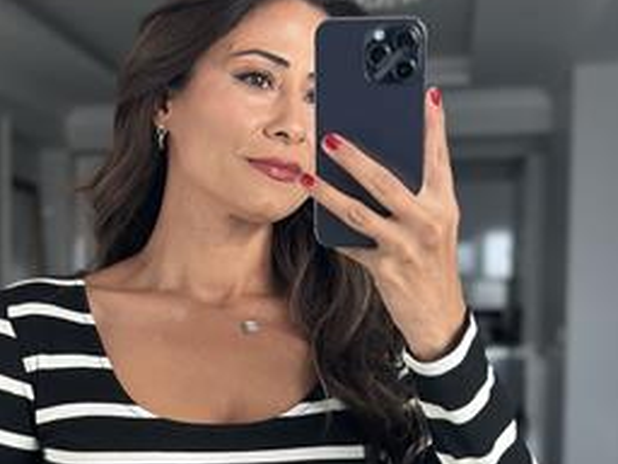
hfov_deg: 20.6
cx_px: 244
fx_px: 1696
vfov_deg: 15.4
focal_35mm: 95
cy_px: 430
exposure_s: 1/182
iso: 80
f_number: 1.78
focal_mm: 6.86
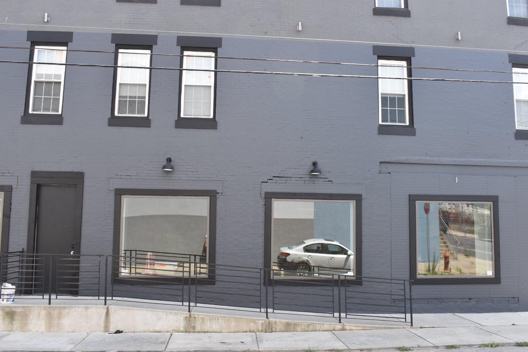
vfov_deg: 38.4
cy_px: 176
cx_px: 264
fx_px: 506
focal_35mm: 34
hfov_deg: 55.1
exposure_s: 1/250
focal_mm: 23
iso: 320
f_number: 8
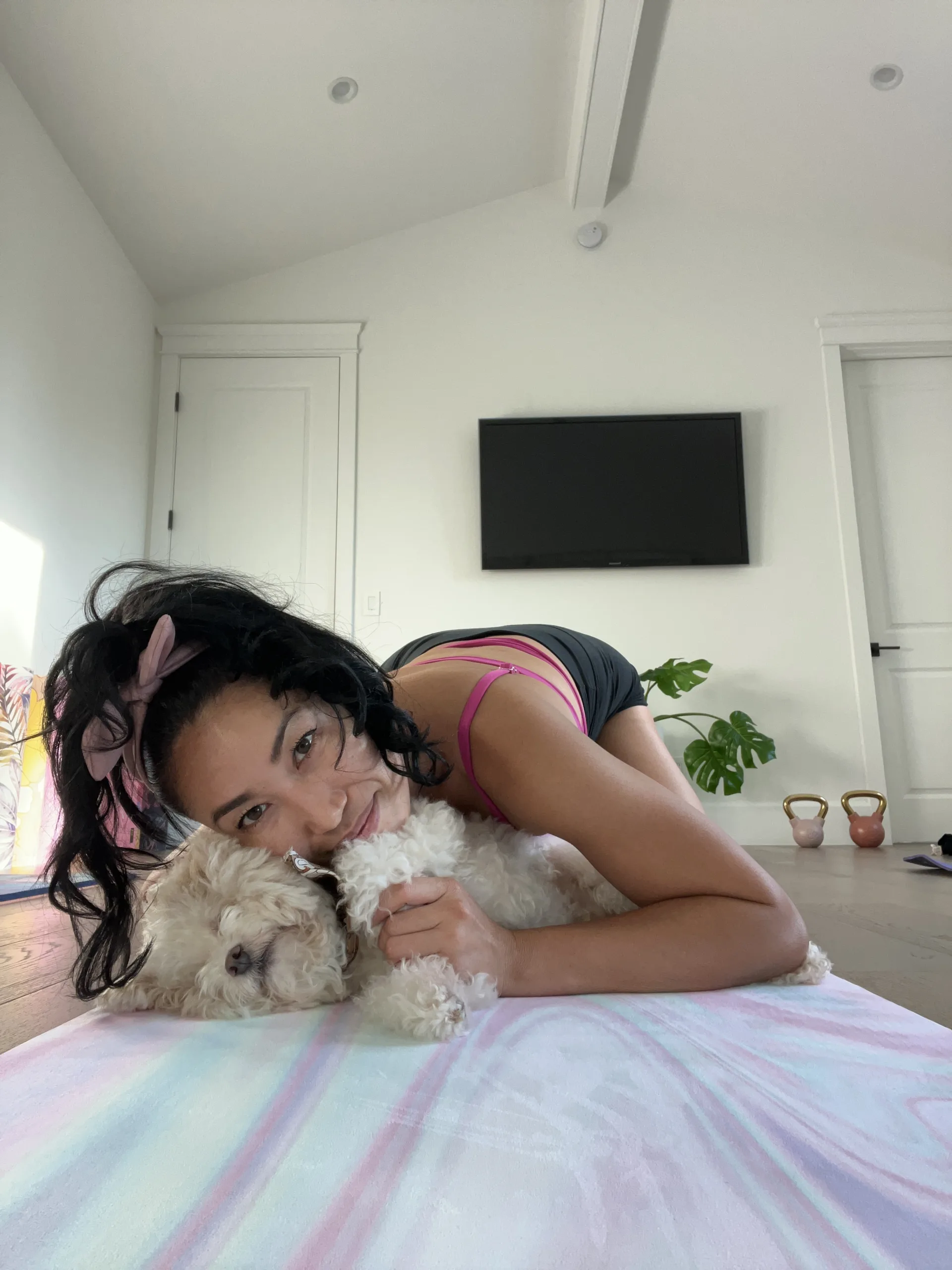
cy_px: 635
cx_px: 476
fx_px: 843
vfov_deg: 73.9
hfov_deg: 58.9
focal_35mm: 23
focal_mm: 2.71
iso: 100
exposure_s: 1/60
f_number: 2.2
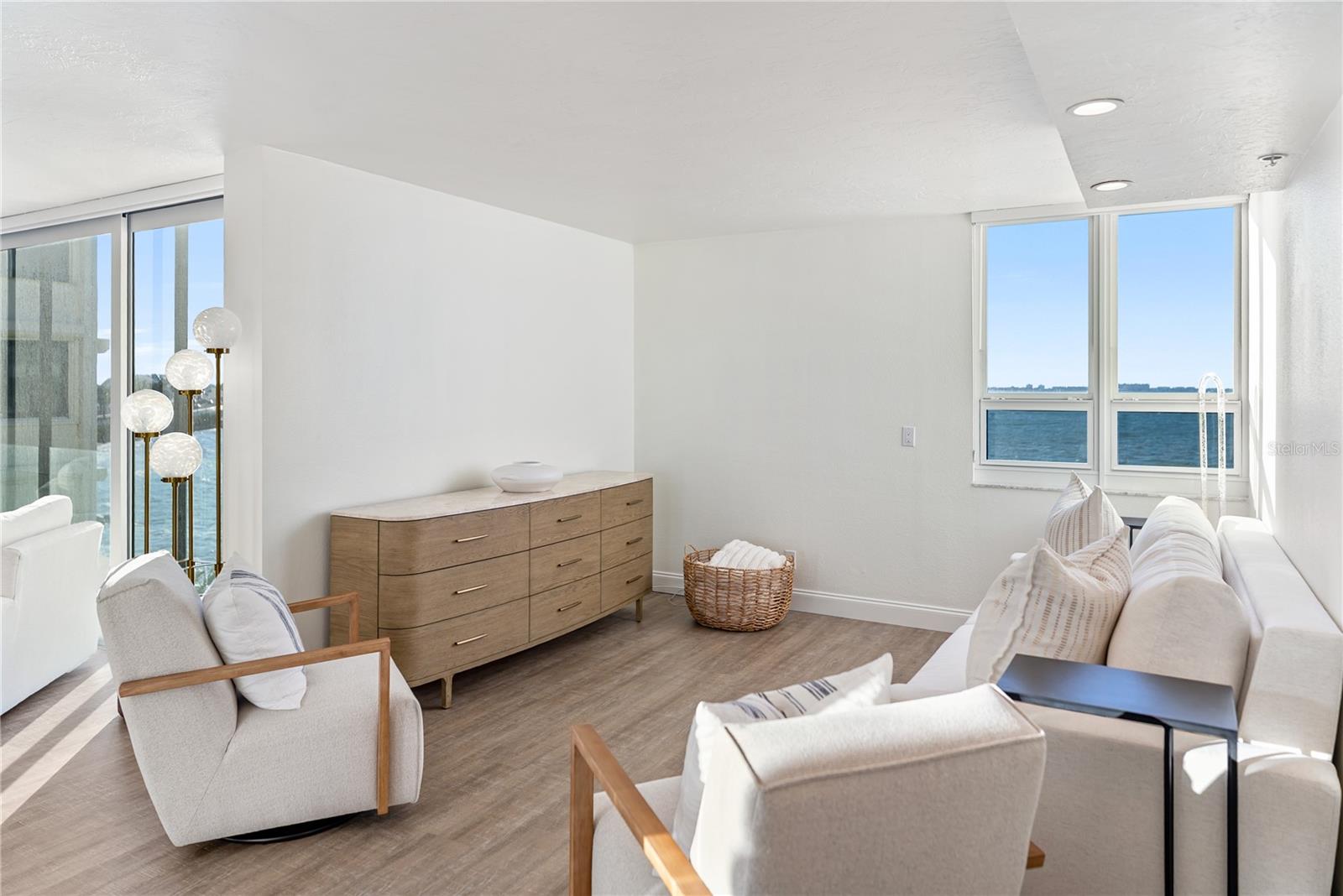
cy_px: 448
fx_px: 858
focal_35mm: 23
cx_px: 672
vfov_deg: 55.1
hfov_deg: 76.1
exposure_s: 1/125
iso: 64
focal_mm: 23
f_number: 2.8
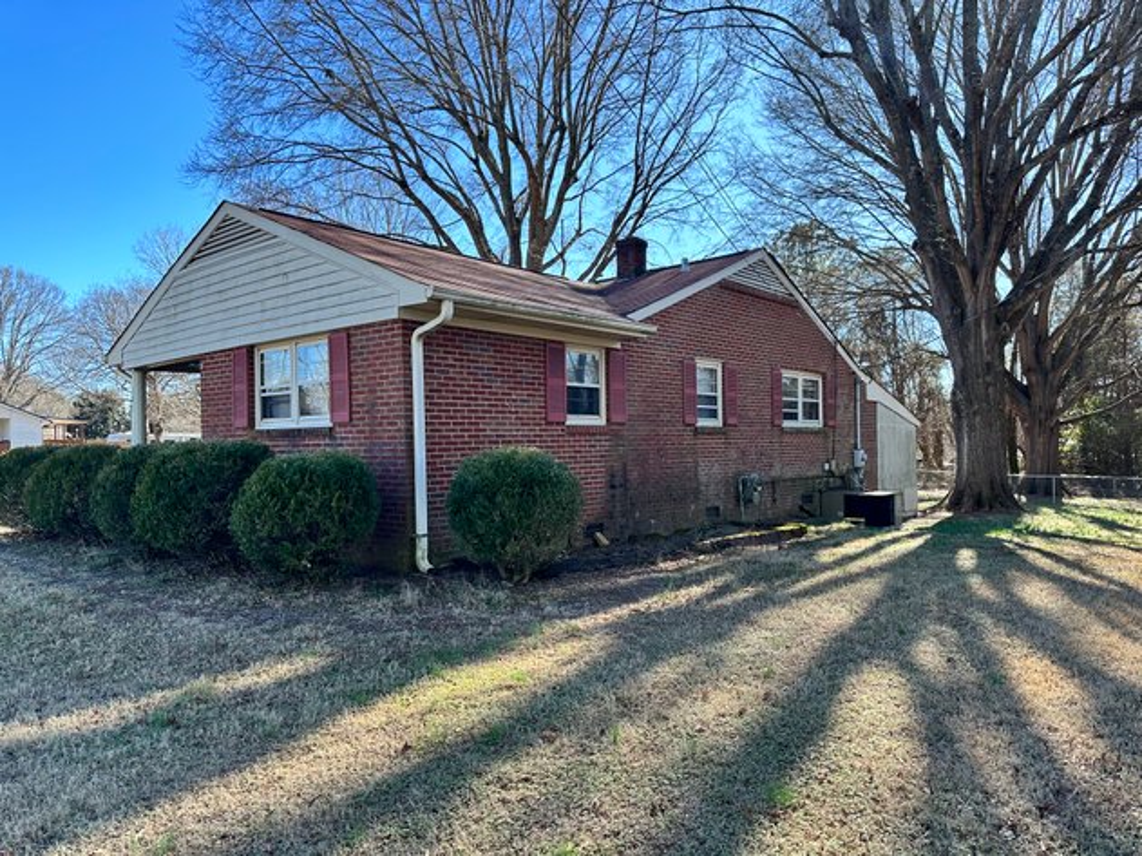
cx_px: 571
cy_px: 428
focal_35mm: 24
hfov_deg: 71.6
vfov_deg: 56.8
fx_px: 792
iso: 80
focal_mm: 6.86
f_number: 1.78
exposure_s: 1/971
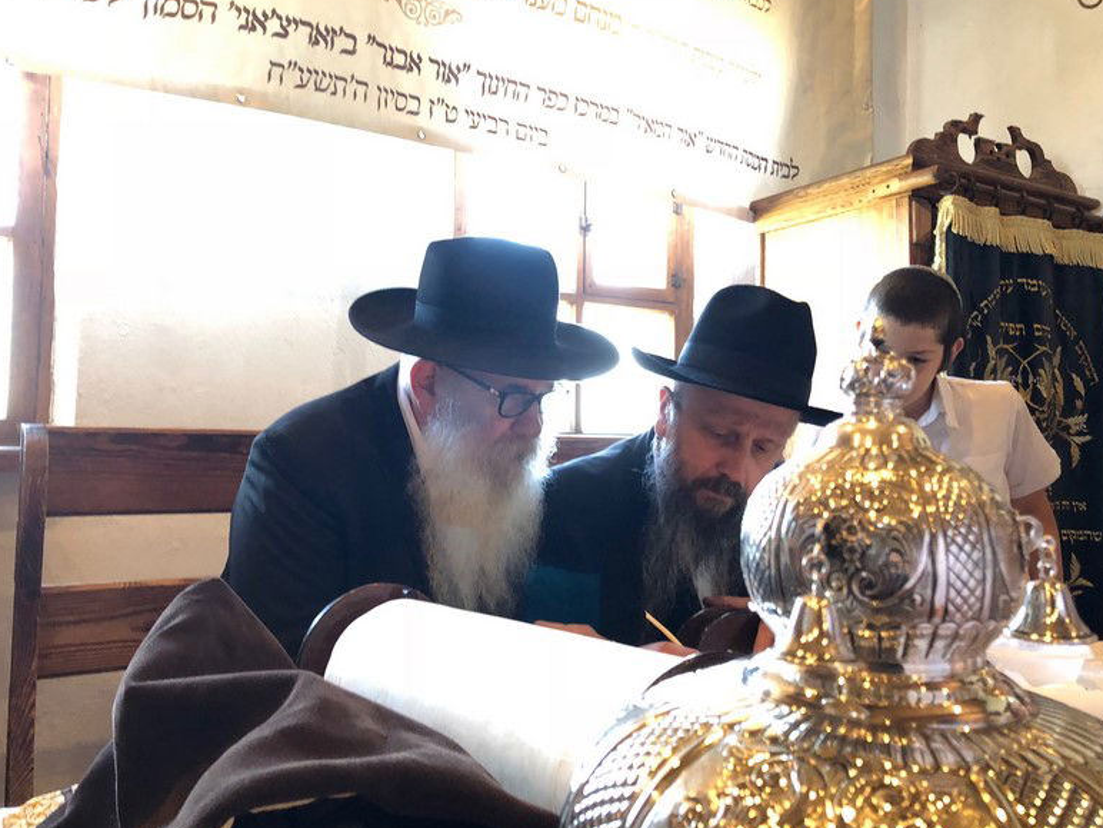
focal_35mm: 29
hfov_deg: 61.7
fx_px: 924
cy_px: 408
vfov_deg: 48.2
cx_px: 540
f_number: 1.8
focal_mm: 4
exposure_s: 1/10
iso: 100
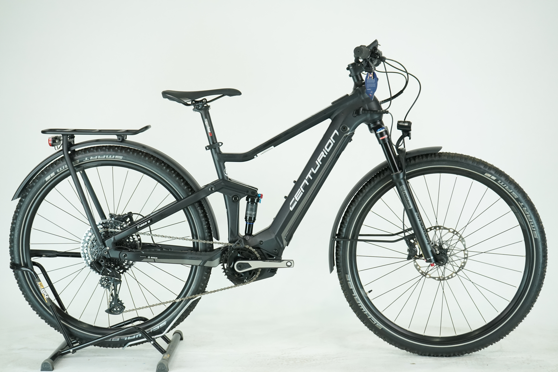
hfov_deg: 35.6
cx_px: 279
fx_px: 868
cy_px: 186
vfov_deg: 24.2
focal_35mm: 56
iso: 1600
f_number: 5.6
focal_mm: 56
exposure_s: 1/200
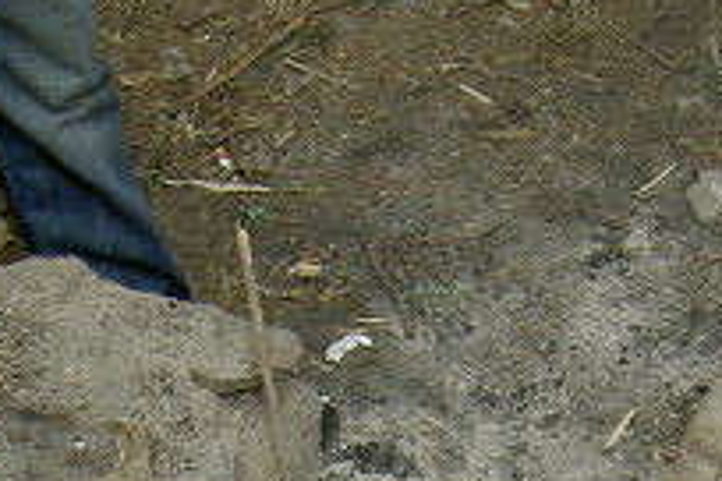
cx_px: 290
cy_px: 838
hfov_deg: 18.4
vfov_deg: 11.5
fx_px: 2226
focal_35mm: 111
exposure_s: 1/100
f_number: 4.7
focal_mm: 5.6
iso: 50
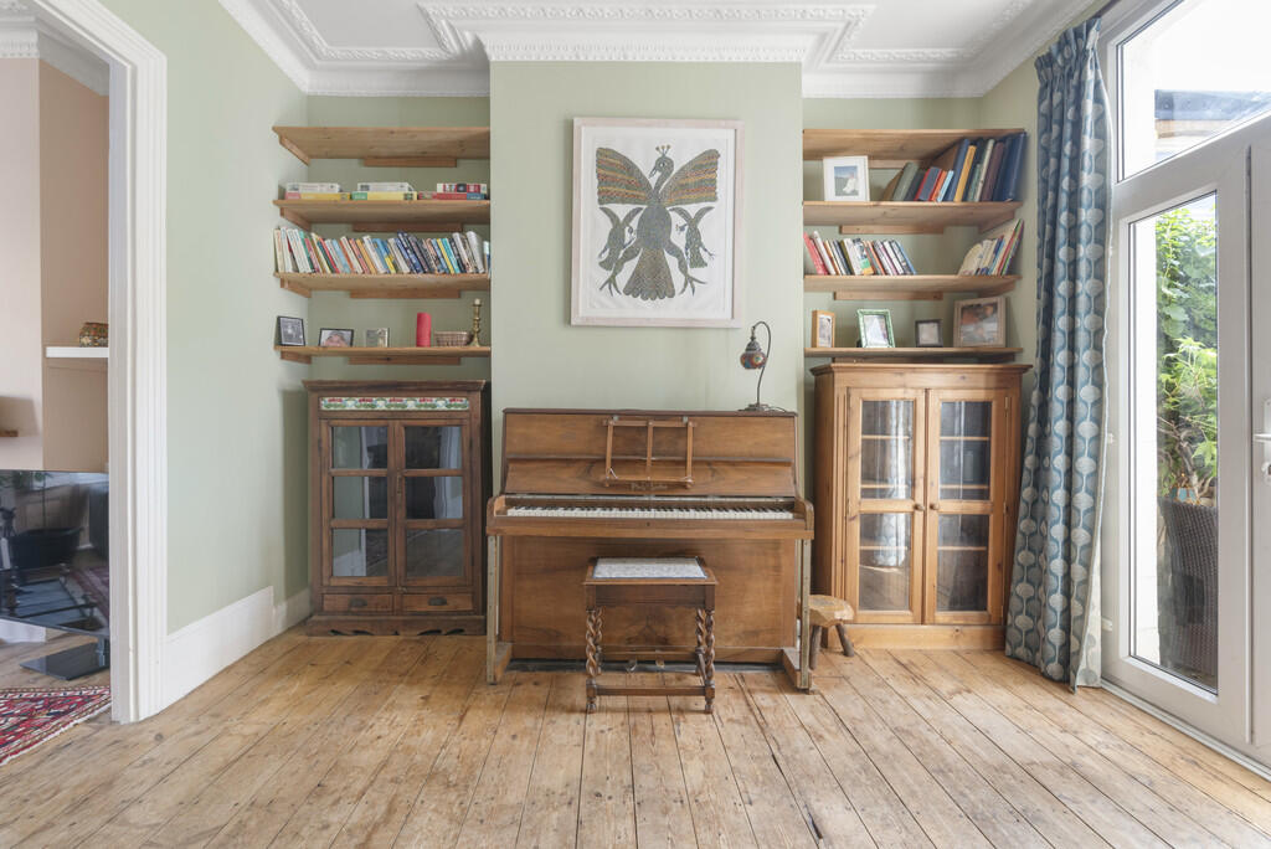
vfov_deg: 77.4
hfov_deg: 100.4
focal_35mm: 15
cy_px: 424
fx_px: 530
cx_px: 636
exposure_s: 1/8
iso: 500
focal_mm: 15
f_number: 6.3
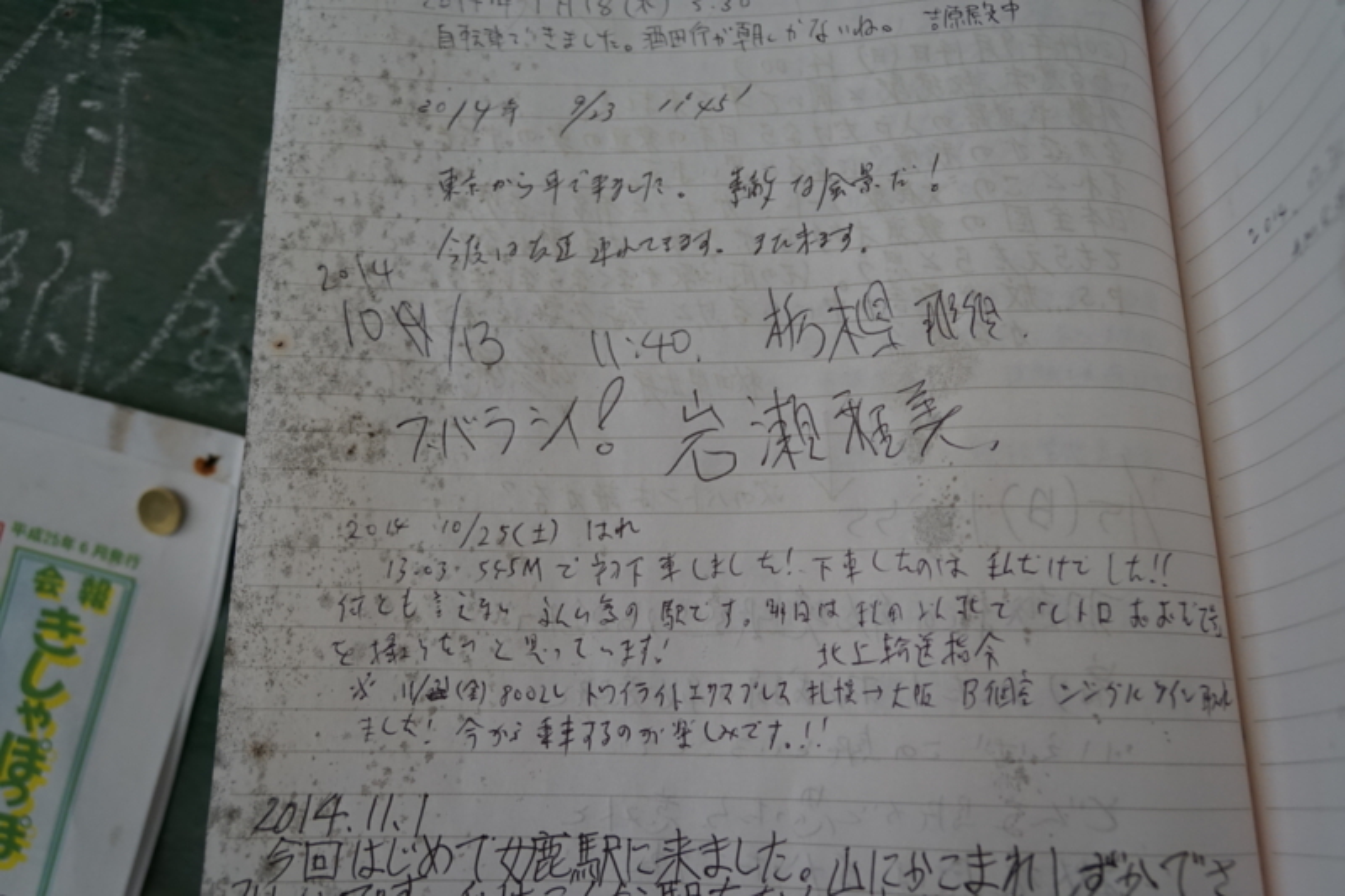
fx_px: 1158
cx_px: 672
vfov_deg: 42.3
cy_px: 448
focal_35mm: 31
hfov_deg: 60.3
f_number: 4
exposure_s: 1/60
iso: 640
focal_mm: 21
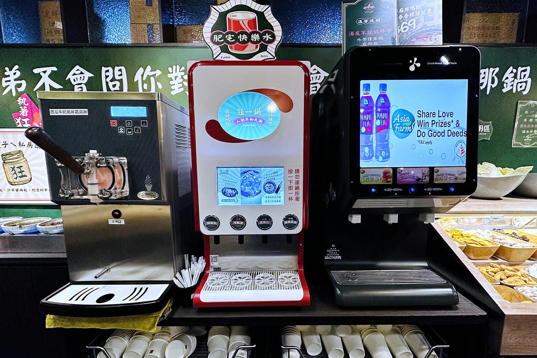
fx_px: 224
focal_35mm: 15
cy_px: 186
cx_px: 271
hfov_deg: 100.4
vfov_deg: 77.3
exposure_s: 1/60
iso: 500
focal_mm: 2.22
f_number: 2.2
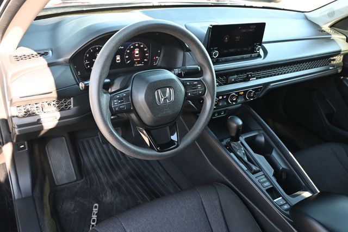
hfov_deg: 60.7
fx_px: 297
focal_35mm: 31
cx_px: 174
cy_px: 116
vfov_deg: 42.6
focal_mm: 20.5
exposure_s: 1/125
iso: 1100
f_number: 3.8
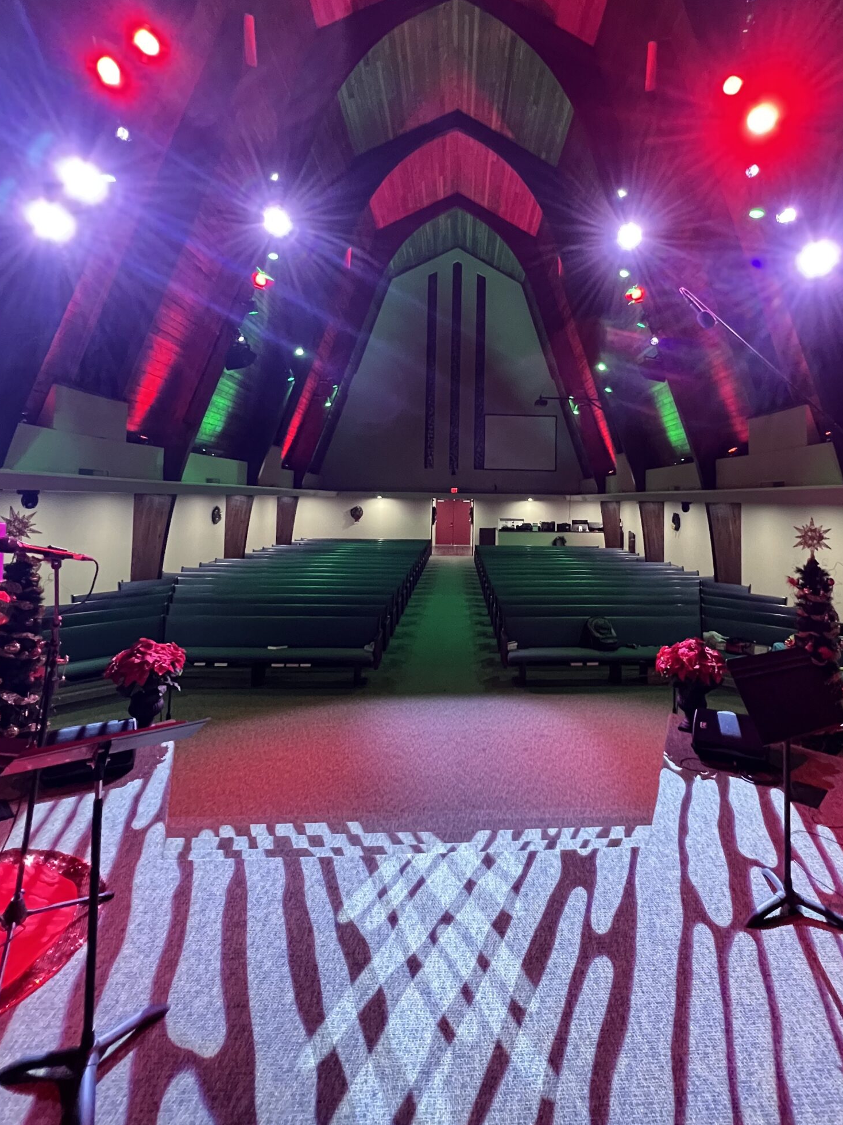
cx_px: 497
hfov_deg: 74.1
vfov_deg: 90.3
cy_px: 475
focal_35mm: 17
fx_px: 552
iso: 800
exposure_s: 1/60
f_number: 1.8
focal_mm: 1.57
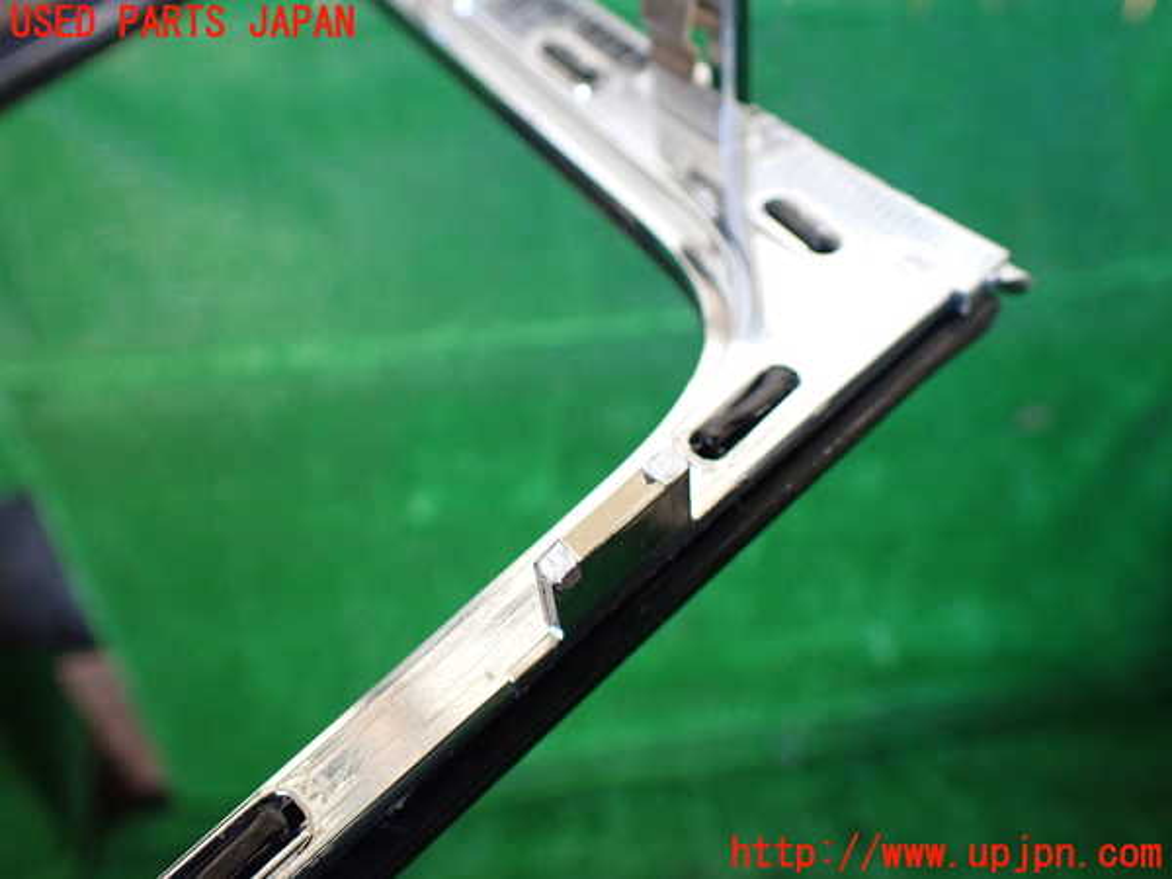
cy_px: 440
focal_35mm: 30
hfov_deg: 60.0
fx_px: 1016
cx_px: 586
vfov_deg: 46.8
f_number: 2.3
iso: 400
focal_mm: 5.4
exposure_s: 1/125
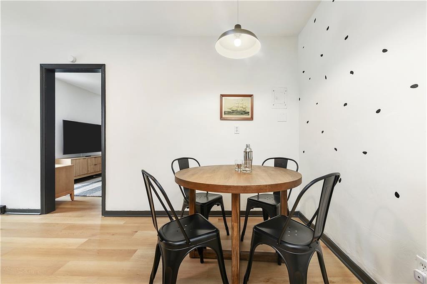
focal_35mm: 14
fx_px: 166
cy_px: 142
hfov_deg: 104.3
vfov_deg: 81.2
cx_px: 214
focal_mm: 14
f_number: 8
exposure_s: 1/3
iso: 400
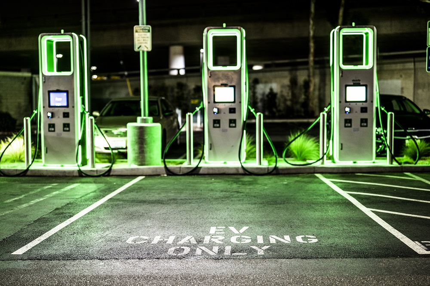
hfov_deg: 39.6
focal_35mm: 50
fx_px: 597
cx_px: 215
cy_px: 143
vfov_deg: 27.0
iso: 320
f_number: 1.6
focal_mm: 50
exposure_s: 1/40
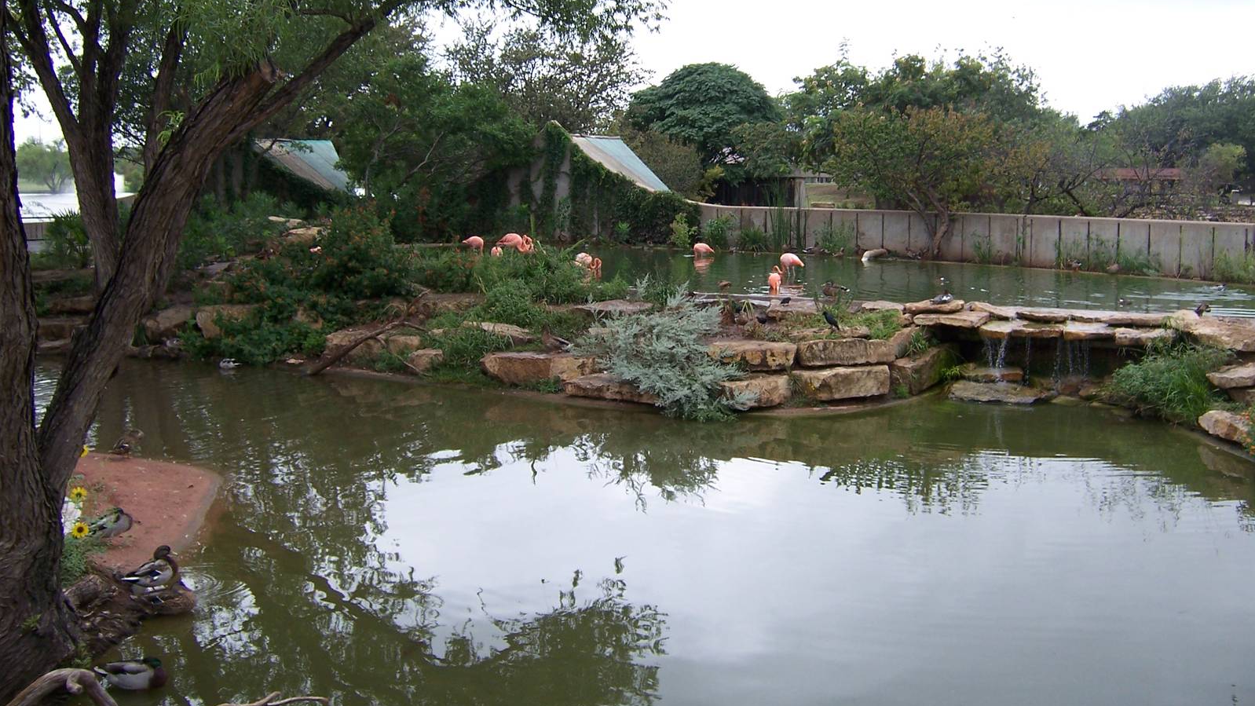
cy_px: 251
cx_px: 628
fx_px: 1198
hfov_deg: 55.3
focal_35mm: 36
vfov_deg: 32.6
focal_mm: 5.5
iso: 80
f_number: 3.4
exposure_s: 1/180
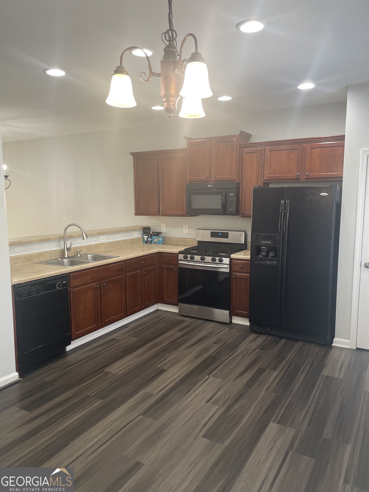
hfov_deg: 53.1
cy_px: 246
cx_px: 184
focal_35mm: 26
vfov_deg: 67.3
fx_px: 370
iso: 80
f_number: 1.6
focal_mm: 4.2
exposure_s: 1/60
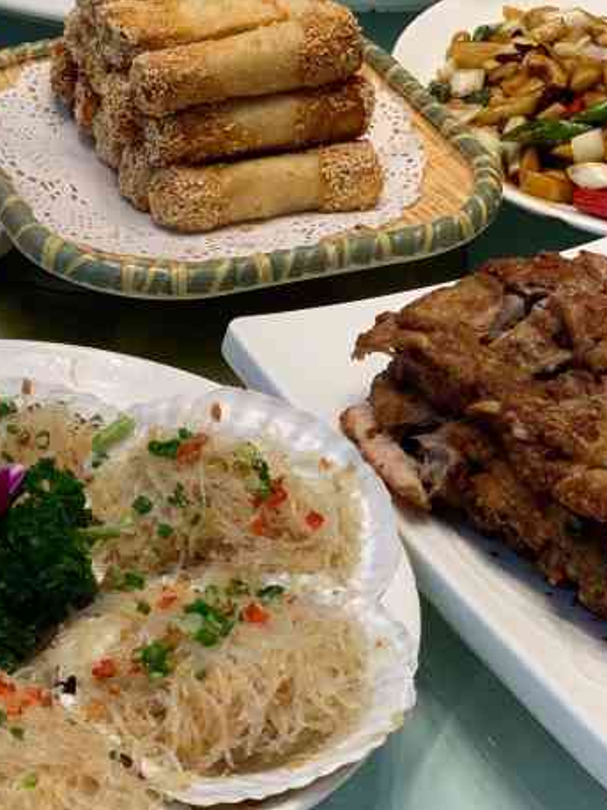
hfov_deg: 13.8
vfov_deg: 18.4
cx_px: 60
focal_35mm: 106
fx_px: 2481
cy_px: 172
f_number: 2.4
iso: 80
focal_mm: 6
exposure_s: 1/49
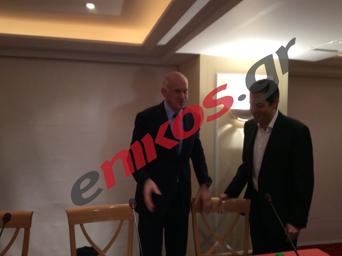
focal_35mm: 32
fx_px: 316
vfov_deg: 44.1
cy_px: 128
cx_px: 171
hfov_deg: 56.9
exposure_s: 1/24
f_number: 2.4
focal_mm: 3.3
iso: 64
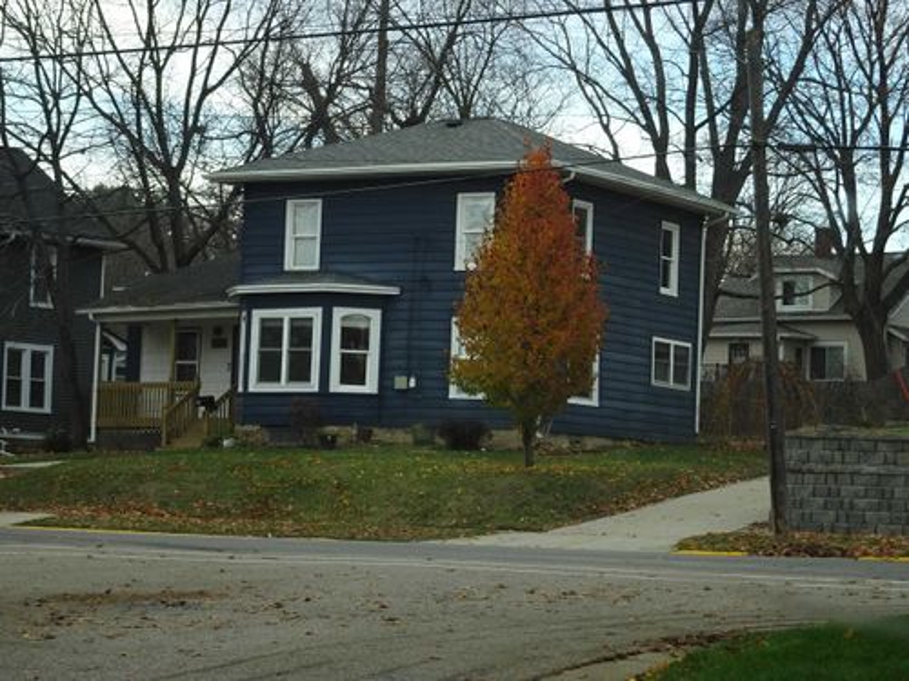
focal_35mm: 102
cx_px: 454
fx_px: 2678
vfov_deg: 14.5
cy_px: 340
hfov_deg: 19.3
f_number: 5
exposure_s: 1/125
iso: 160
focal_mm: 17.49
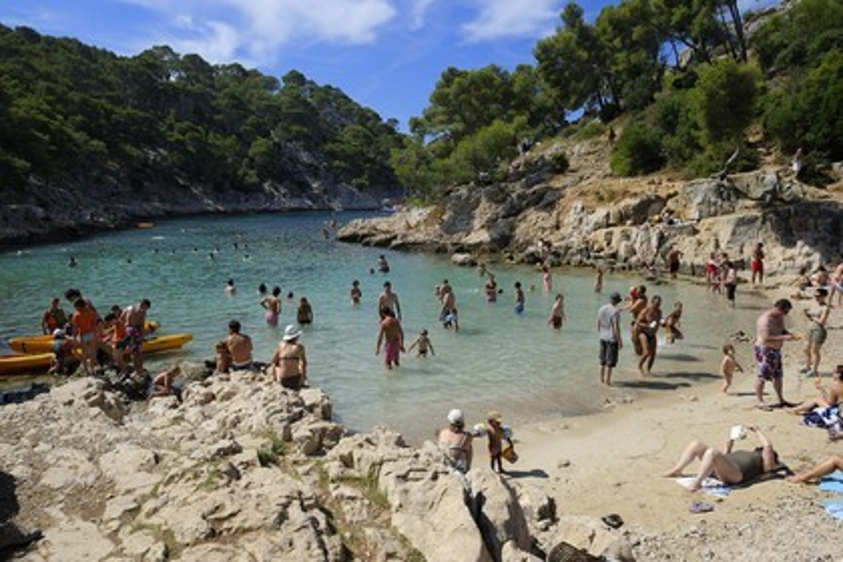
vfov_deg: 53.1
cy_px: 281
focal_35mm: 24
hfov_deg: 73.7
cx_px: 422
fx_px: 562
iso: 200
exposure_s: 1/250
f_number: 11
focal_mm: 24
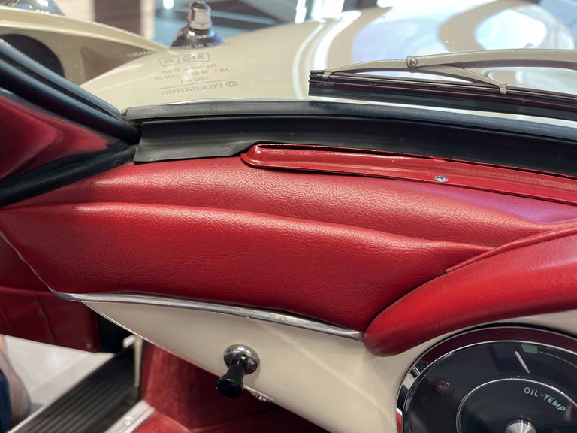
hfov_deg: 67.3
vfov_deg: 53.1
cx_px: 288
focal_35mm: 26
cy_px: 216
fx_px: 433
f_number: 1.6
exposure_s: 1/120
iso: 125
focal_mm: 5.1
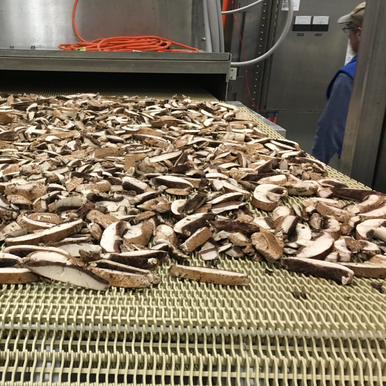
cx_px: 67
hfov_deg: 35.4
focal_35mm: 46
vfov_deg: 36.8
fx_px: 580
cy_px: 189
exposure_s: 1/30
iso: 100
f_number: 2.2
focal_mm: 4.15
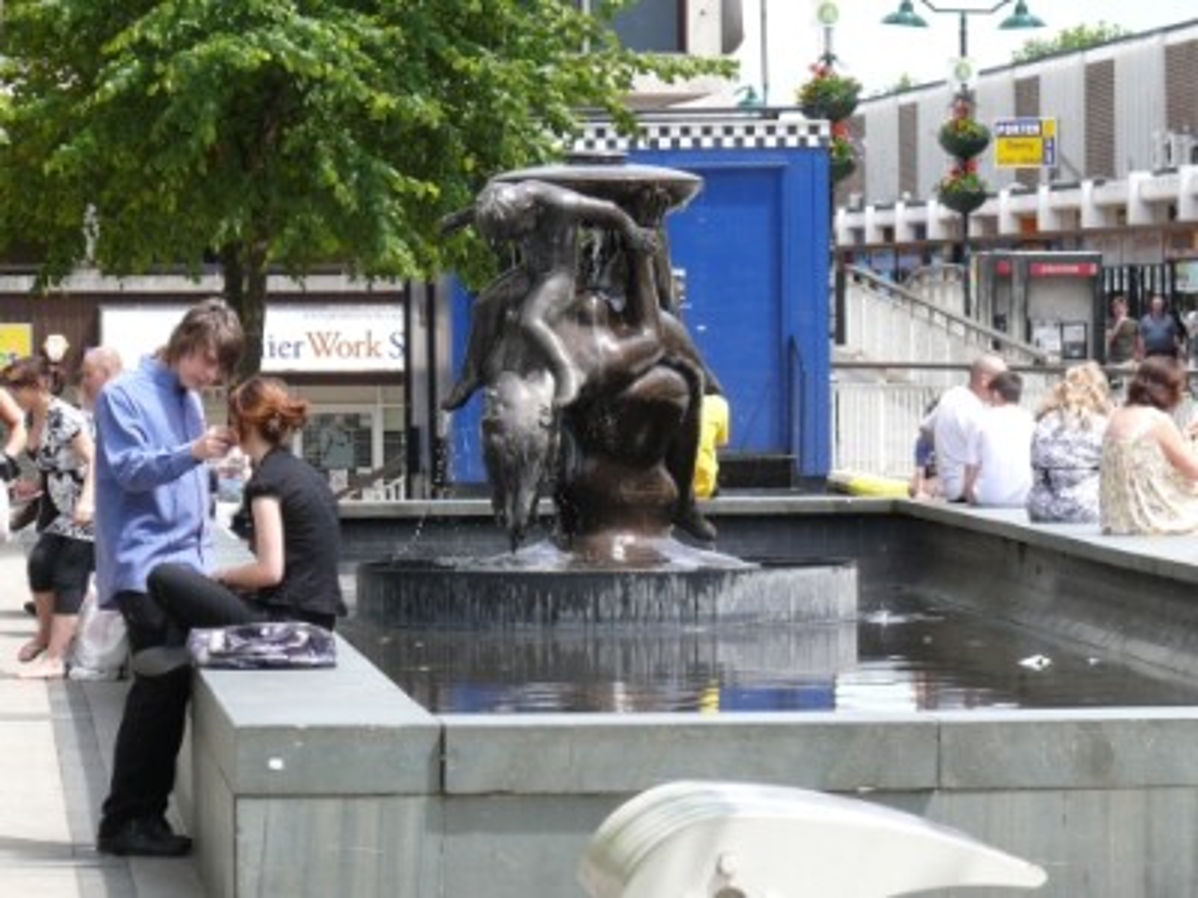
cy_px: 449
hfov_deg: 8.4
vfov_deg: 6.3
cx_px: 599
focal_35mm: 235
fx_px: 8133
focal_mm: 34.9
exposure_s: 1/200
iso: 100
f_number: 5.6
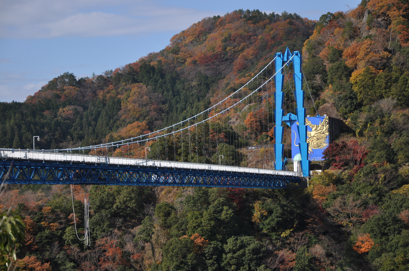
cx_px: 204
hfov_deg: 20.0
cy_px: 136
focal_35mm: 102
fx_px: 1157
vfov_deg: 13.4
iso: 100
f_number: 5.6
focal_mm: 68
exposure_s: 1/500
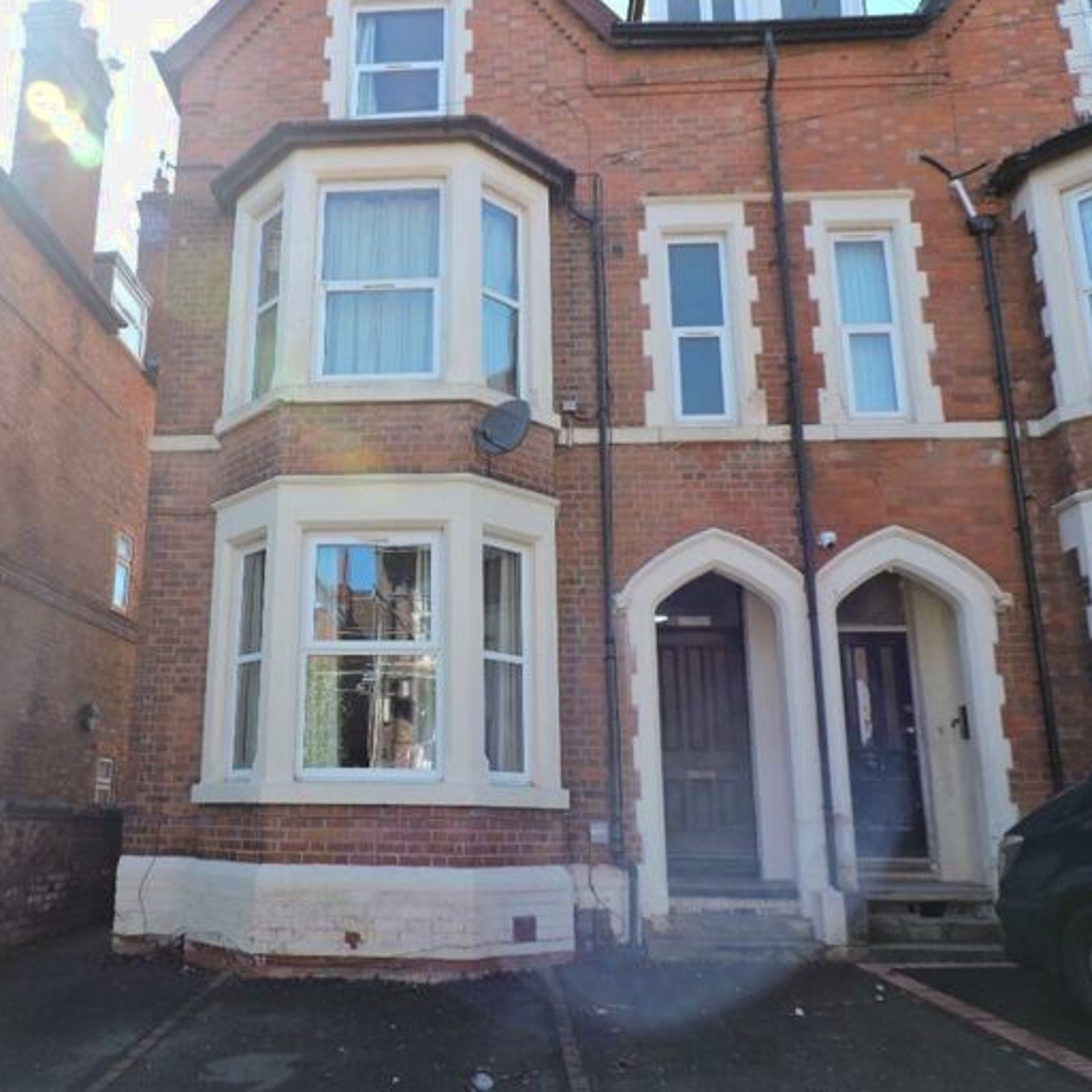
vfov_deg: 55.6
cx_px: 407
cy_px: 539
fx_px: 1035
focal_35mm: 29
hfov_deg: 55.0
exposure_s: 1/400
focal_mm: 4.3
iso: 100
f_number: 3
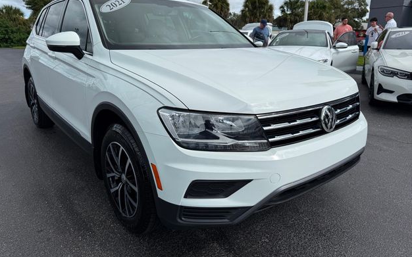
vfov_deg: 47.5
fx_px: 292
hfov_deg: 70.4
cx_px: 209
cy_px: 114
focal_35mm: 26
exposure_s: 1/6711
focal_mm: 6.76
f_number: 1.78
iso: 80
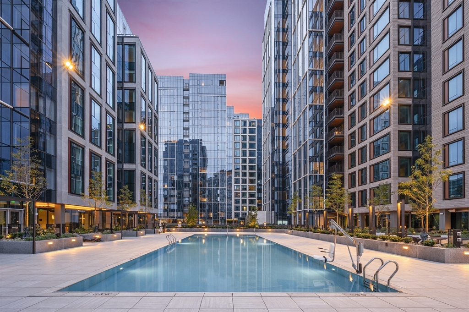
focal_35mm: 14
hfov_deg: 104.3
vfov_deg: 81.1
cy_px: 156
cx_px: 234
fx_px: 182
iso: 100
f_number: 11
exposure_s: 1/2
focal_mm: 14
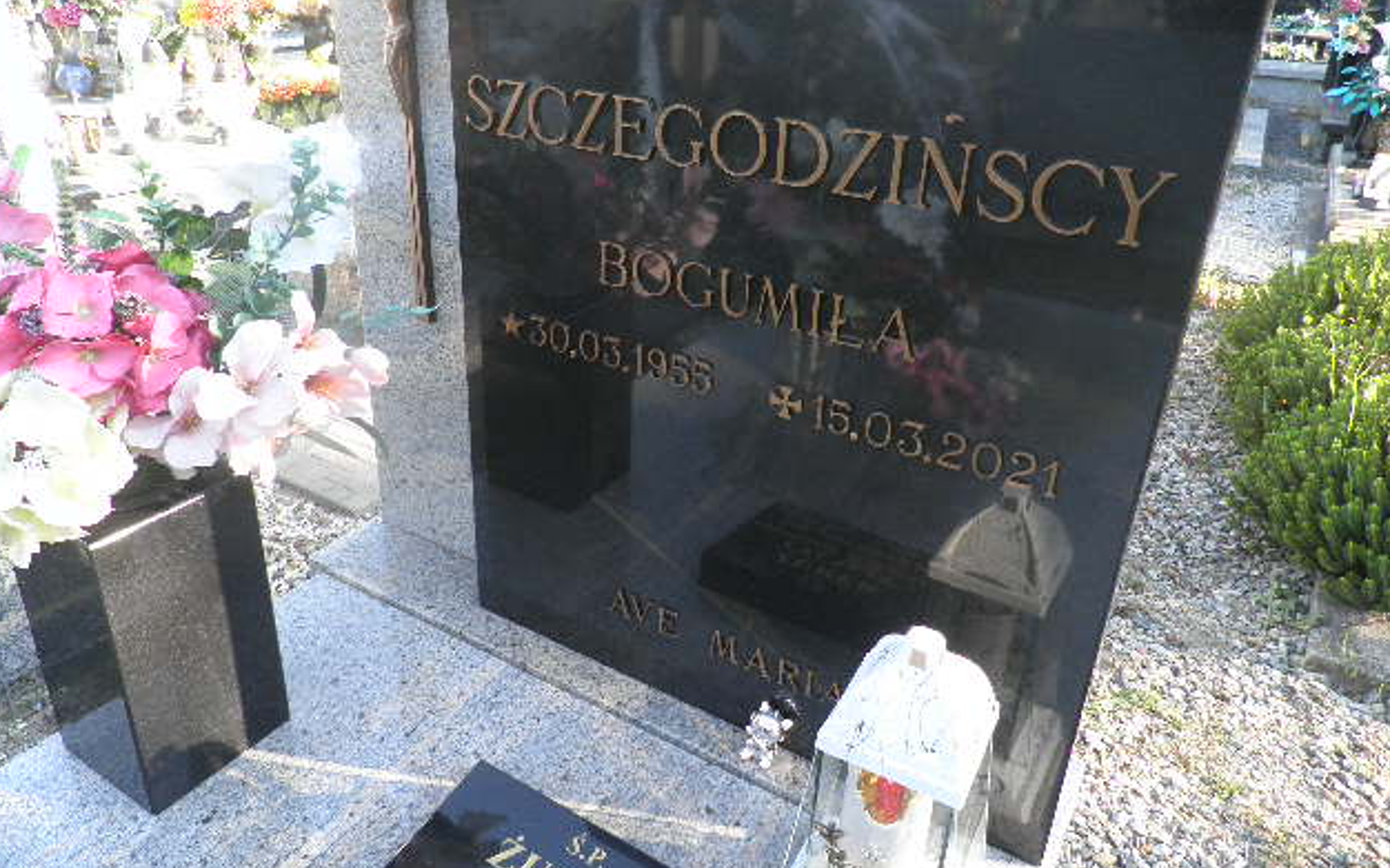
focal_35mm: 26
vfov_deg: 47.4
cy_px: 364
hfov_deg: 70.4
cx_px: 684
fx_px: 985
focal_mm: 4.3
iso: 64
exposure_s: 1/50
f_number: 3.3
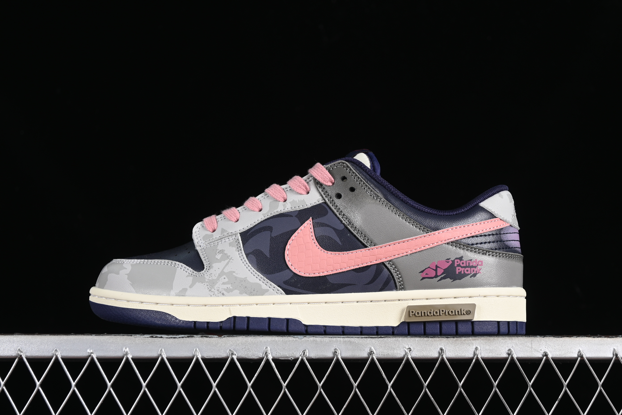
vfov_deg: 18.2
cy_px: 208
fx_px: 1296
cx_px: 311
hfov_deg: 27.0
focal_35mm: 75
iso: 160
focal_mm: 50
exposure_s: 1/60
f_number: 6.3
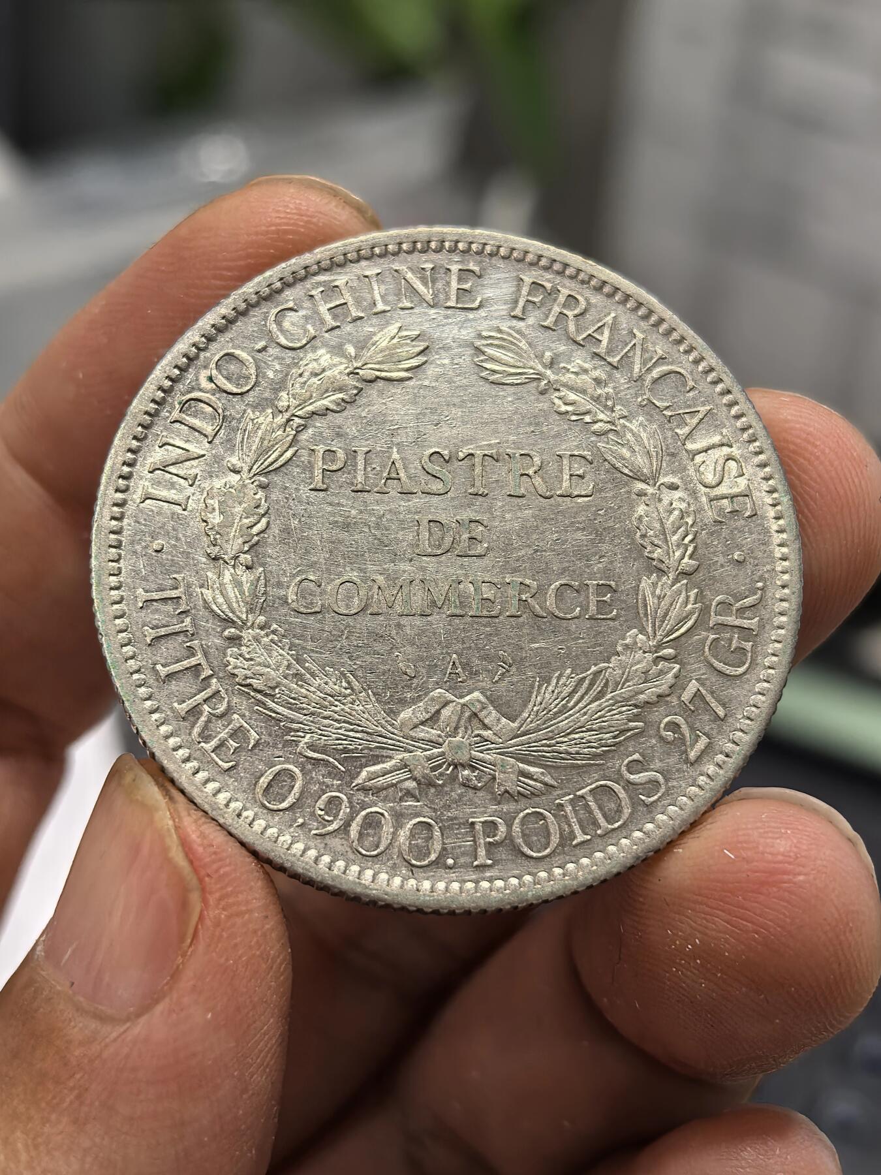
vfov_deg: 35.5
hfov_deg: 27.0
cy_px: 588
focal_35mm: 54
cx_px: 440
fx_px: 1832
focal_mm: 6.98
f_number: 2
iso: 200
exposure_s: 1/100
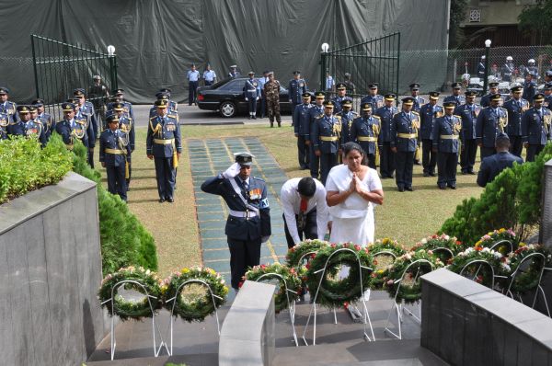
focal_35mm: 48
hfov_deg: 41.2
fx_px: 735
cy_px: 183
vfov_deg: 28.0
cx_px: 276
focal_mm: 32
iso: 250
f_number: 13
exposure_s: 1/125
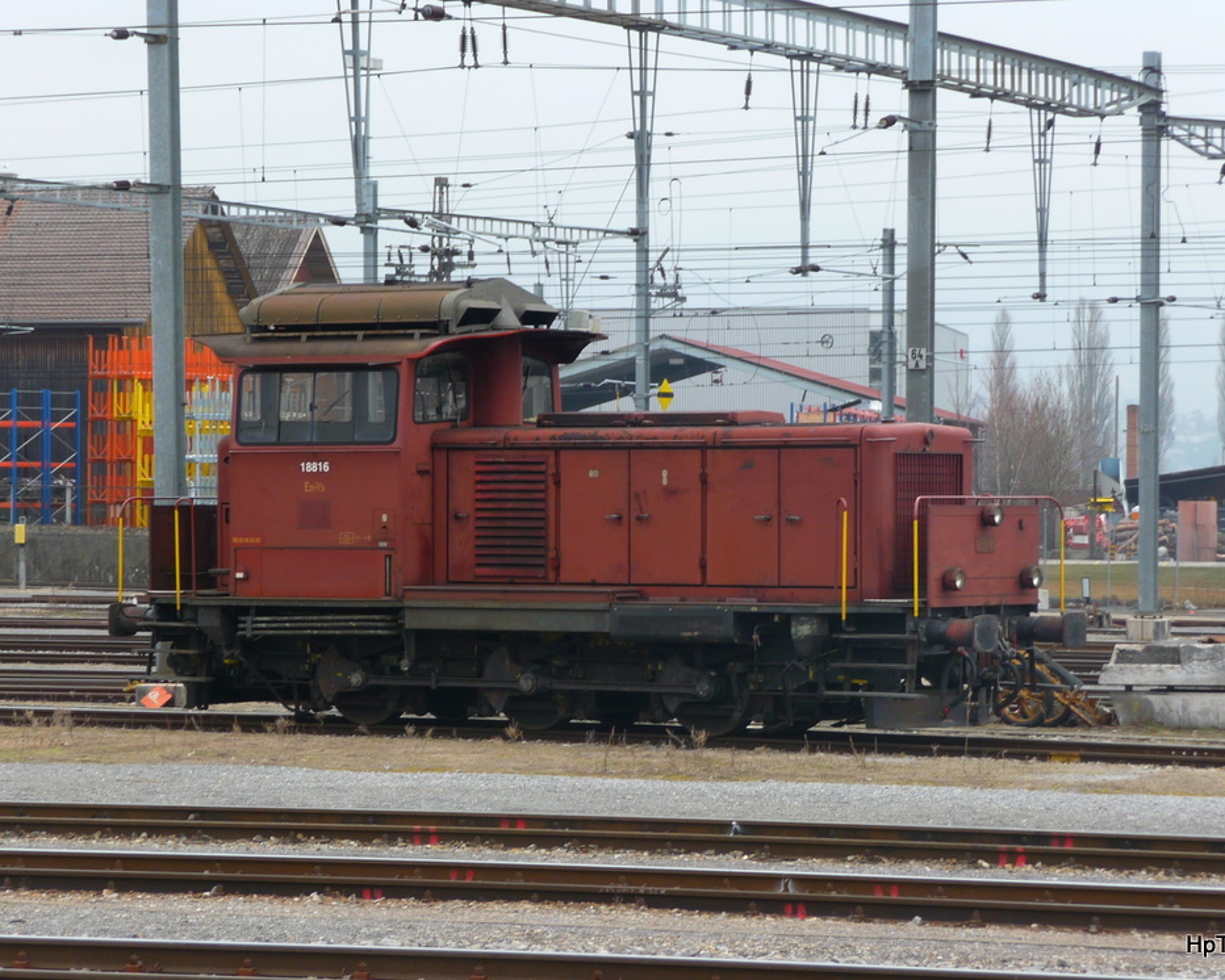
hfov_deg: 14.4
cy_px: 491
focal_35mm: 134
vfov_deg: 11.5
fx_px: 4859
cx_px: 605
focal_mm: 21.8
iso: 100
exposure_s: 1/80
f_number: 4.7
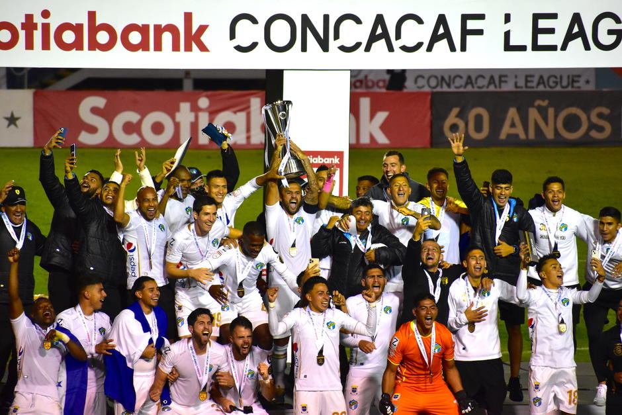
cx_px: 311
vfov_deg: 4.0
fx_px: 5961
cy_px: 208
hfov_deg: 6.0
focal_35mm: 345
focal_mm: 230
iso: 3200
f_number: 5.6
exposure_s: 1/640
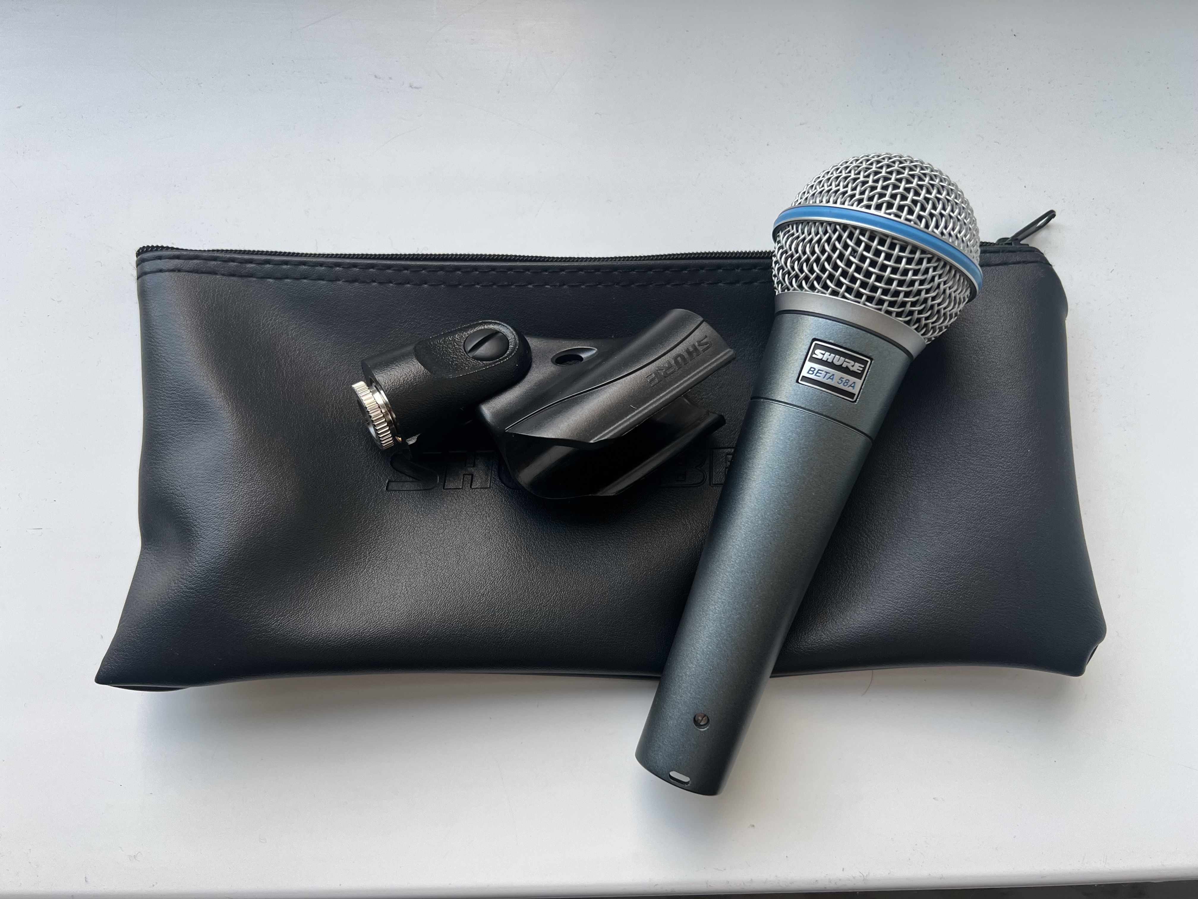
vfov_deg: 53.1
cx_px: 599
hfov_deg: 67.3
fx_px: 900
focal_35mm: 26
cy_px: 450
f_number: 1.5
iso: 100
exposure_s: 1/100
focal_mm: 5.7
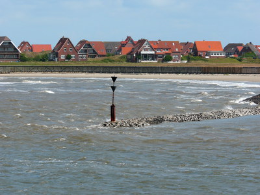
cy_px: 98
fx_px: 1960
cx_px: 130
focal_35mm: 261
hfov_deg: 7.6
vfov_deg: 5.7
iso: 100
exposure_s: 1/500
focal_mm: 42.9
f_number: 6.3
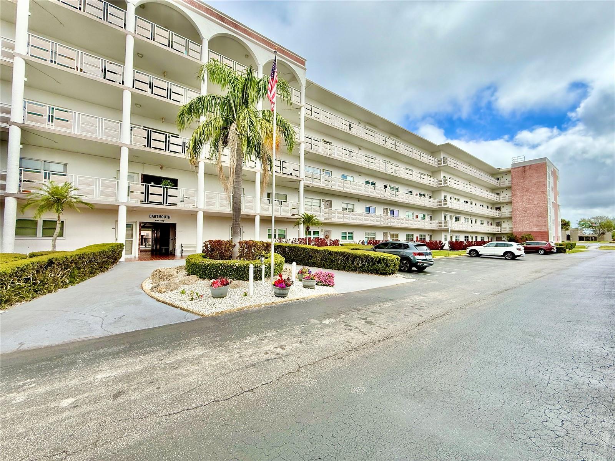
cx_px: 308
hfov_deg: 102.1
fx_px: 249
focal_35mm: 14
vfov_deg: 85.7
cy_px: 230
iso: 64
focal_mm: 2.22
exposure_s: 1/1848
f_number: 2.2
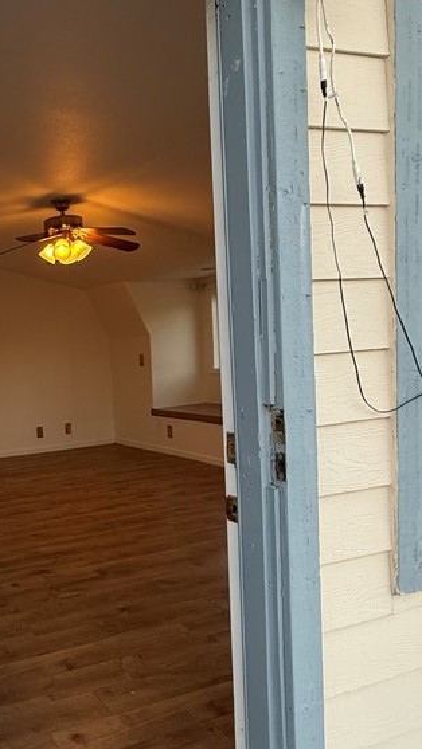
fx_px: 557
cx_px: -8
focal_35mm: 28
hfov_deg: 36.9
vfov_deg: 67.8
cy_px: 407
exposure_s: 1/120
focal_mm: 2.22
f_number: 2.2
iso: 320
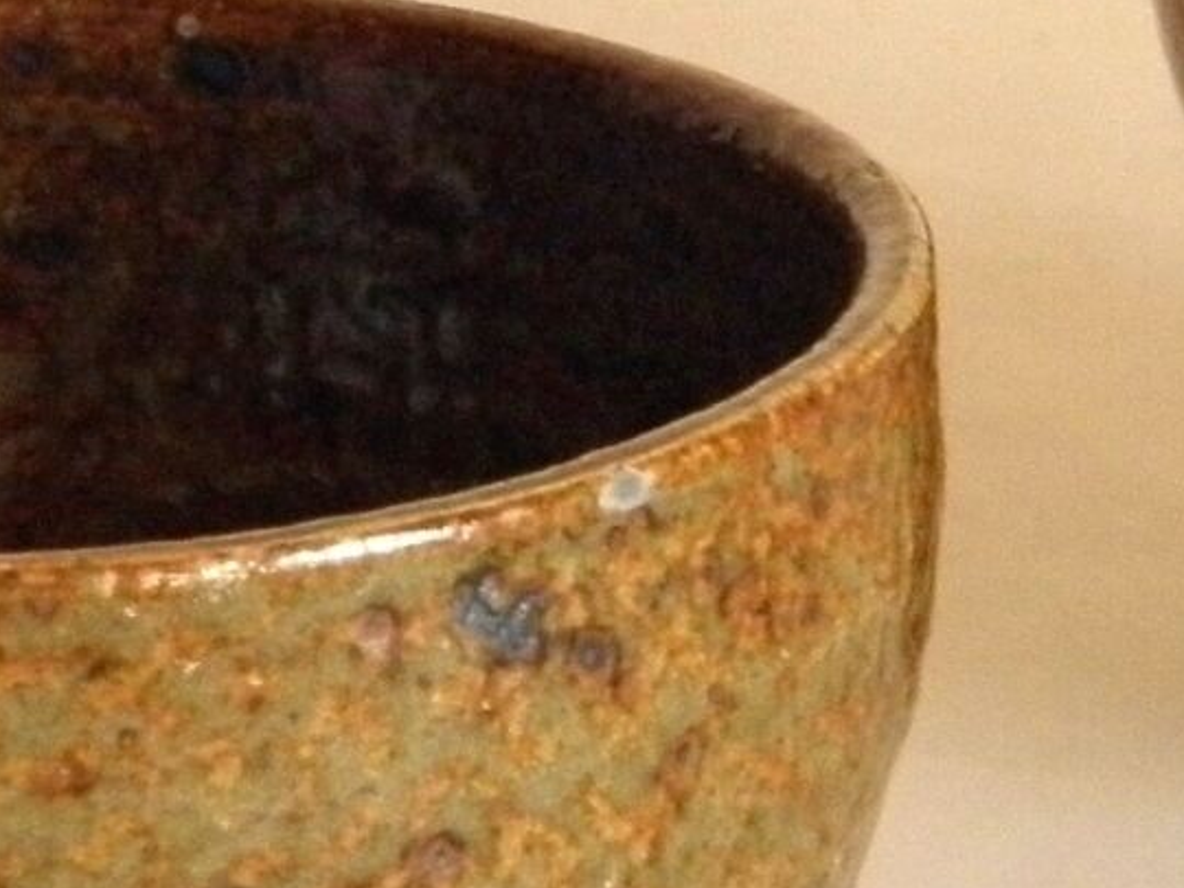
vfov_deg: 3.5
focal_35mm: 422
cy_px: -88
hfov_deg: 4.7
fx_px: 14434
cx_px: 1000
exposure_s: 1/40
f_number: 4.5
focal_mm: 16
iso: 200
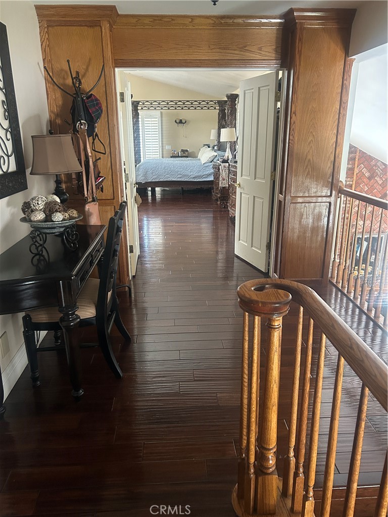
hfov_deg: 53.1
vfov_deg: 67.3
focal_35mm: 26
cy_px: 258
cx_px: 194
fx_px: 389
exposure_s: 1/40
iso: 400
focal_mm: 5.7
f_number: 1.5
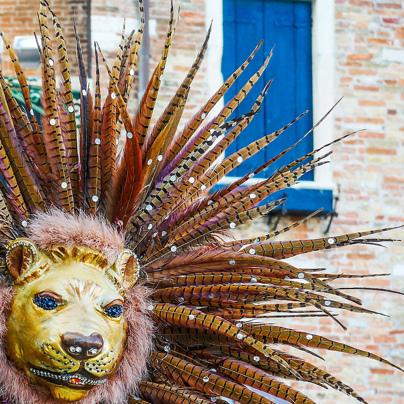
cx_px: -72
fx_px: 1294
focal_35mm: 98
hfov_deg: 17.0
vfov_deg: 17.6
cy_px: 329
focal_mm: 22
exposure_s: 1/250
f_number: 2.8
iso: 200
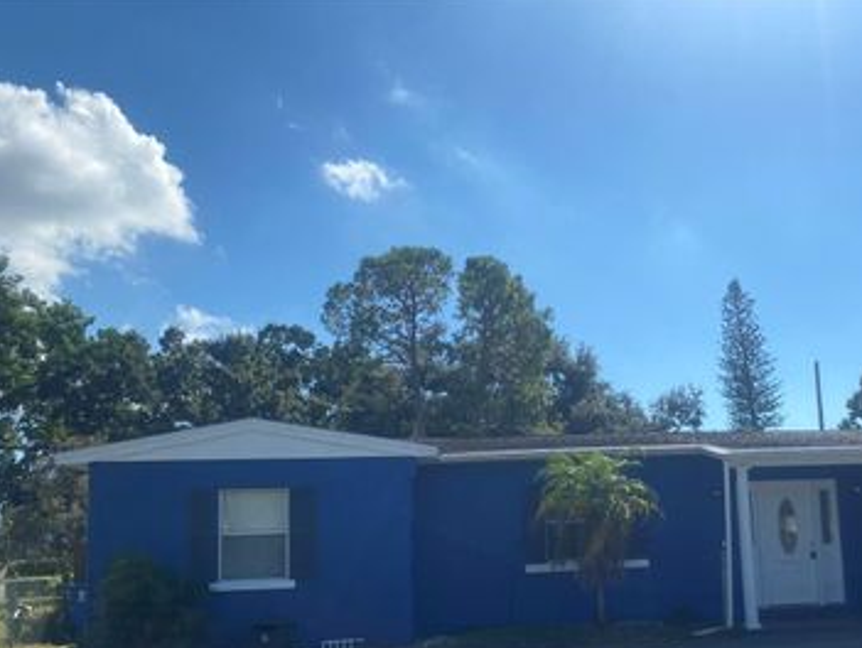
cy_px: 450
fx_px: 922
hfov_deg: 49.3
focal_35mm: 37
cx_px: 570
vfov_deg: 38.1
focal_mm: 4.25
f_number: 1.8
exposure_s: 1/3731
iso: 32
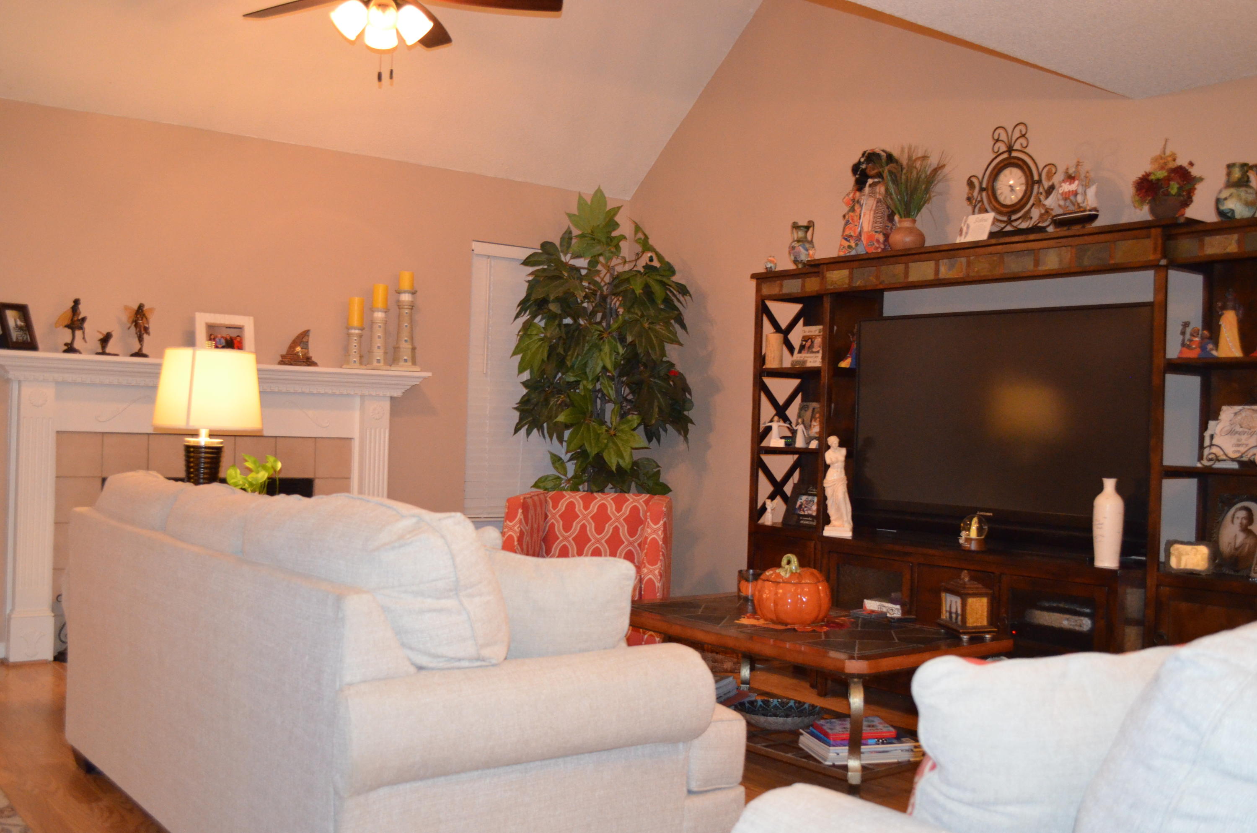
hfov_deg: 53.2
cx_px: 628
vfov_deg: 36.7
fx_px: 1254
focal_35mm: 36
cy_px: 416
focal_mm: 24
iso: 3200
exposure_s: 1/60
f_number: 4
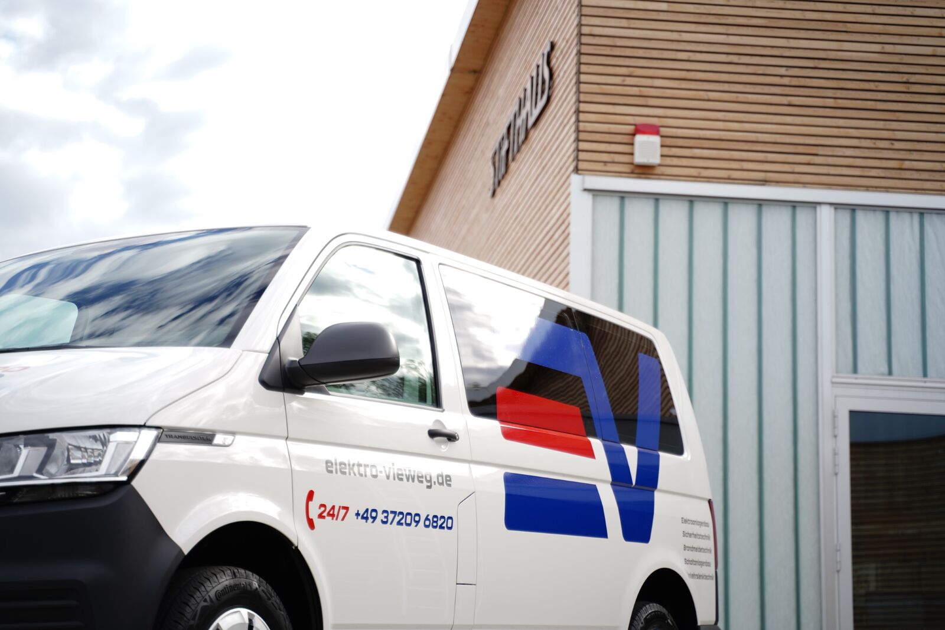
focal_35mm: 75
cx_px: 472
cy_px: 315
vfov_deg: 18.2
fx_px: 1969
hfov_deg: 27.0
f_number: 2.8
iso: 80
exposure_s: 1/640
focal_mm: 75
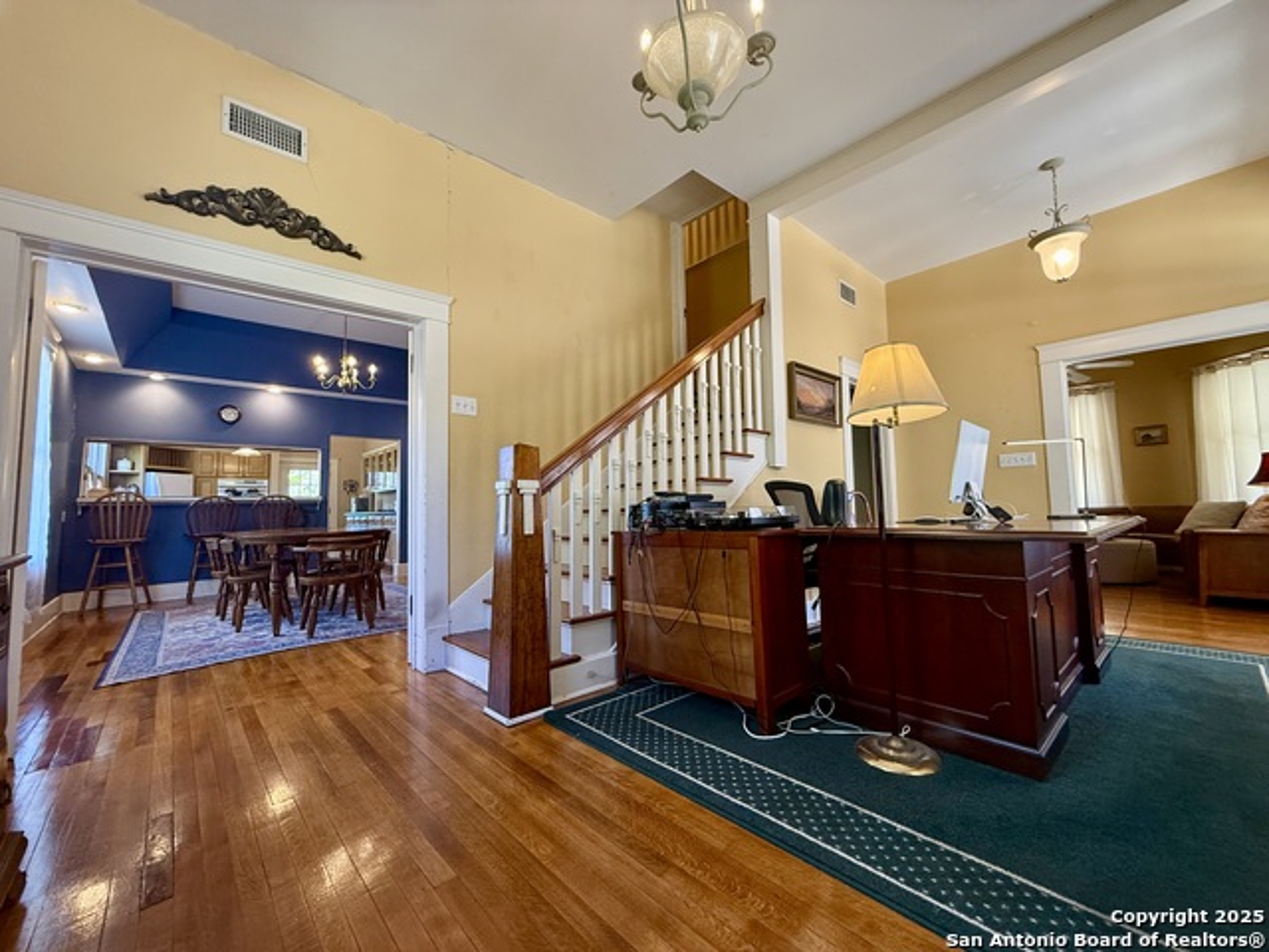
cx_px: 634
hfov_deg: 102.1
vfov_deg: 85.7
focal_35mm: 14
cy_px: 476
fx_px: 513
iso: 250
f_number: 2.2
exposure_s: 1/60
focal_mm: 2.22
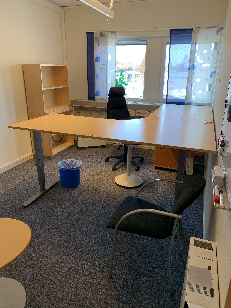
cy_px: 154
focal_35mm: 26
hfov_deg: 53.1
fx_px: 231
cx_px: 116
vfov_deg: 67.3
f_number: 1.8
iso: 64
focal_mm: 4.25
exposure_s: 1/122
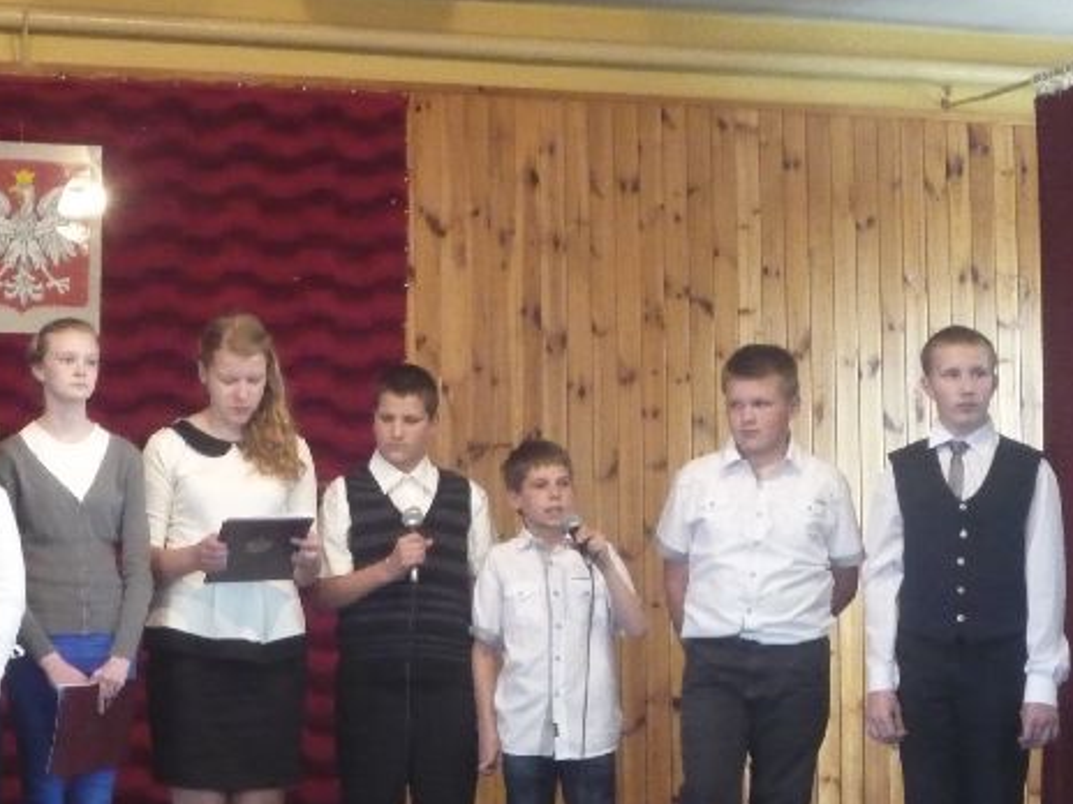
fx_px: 3317
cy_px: 506
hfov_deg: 18.2
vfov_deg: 13.8
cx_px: 201
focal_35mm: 107
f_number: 5.2
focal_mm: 10.9
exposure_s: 1/15
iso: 800
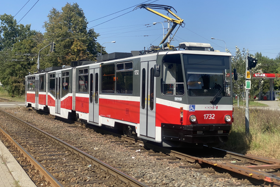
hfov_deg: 36.2
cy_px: 80
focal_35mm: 55
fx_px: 428
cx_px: 140
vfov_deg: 24.6
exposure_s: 1/1370
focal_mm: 6
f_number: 2
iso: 20
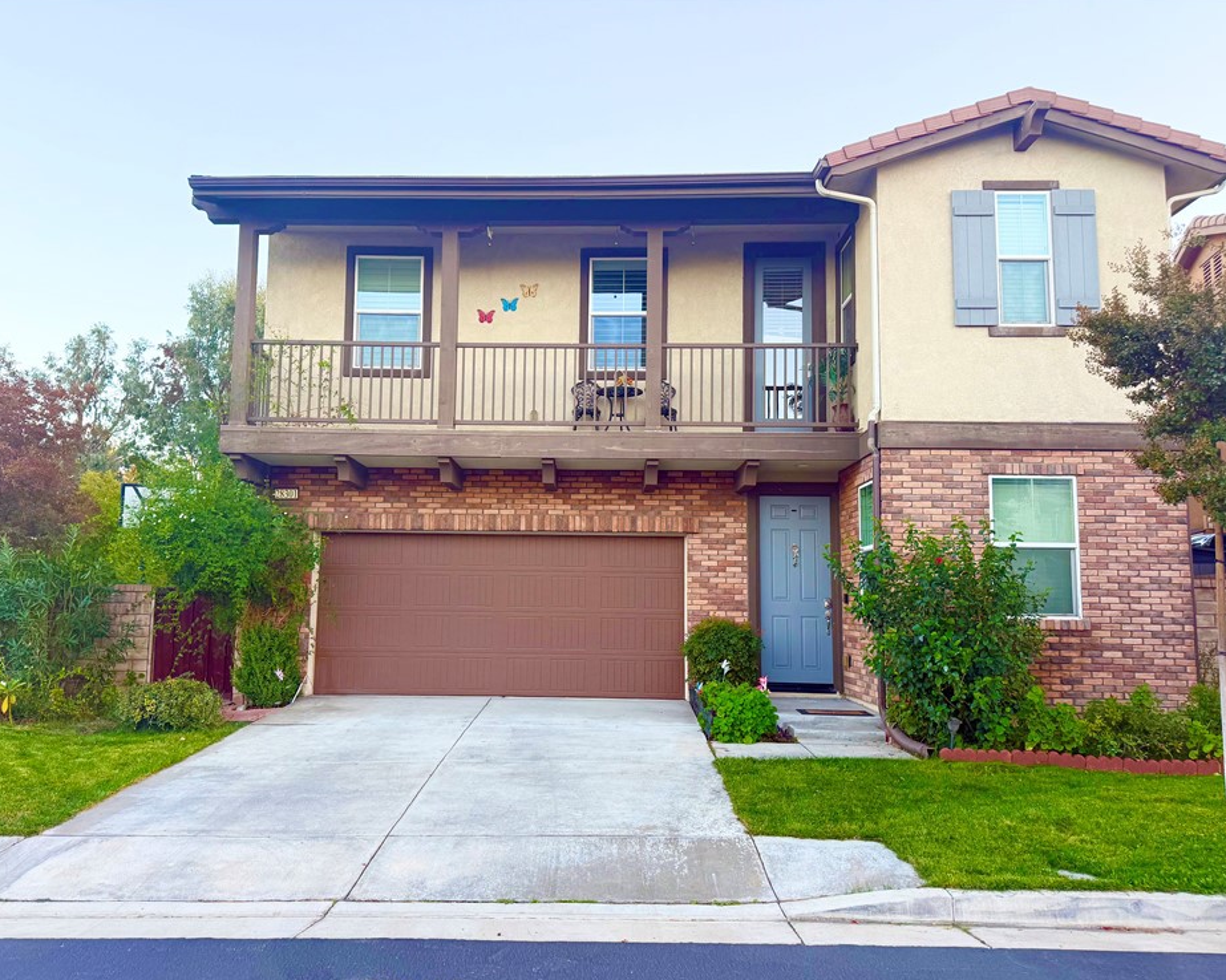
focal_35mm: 26
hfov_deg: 66.0
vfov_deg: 54.9
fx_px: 943
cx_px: 570
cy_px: 502
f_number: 1.78
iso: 100
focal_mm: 6.76
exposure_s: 1/244
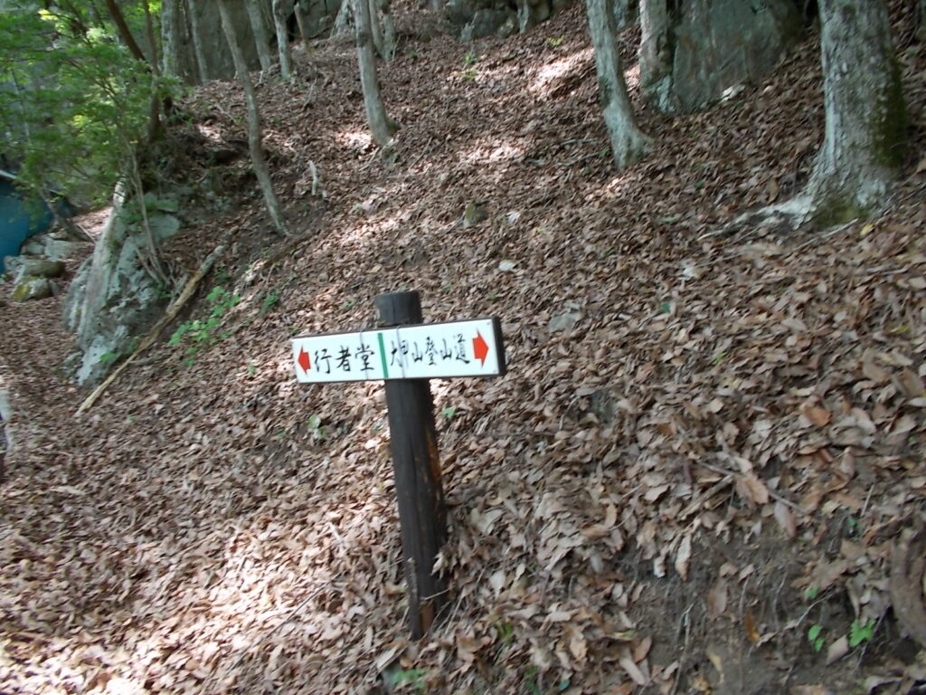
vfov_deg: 53.1
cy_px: 348
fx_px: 696
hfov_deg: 67.3
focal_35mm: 26
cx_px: 463
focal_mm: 4.6
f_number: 3.2
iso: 80
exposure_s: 1/25
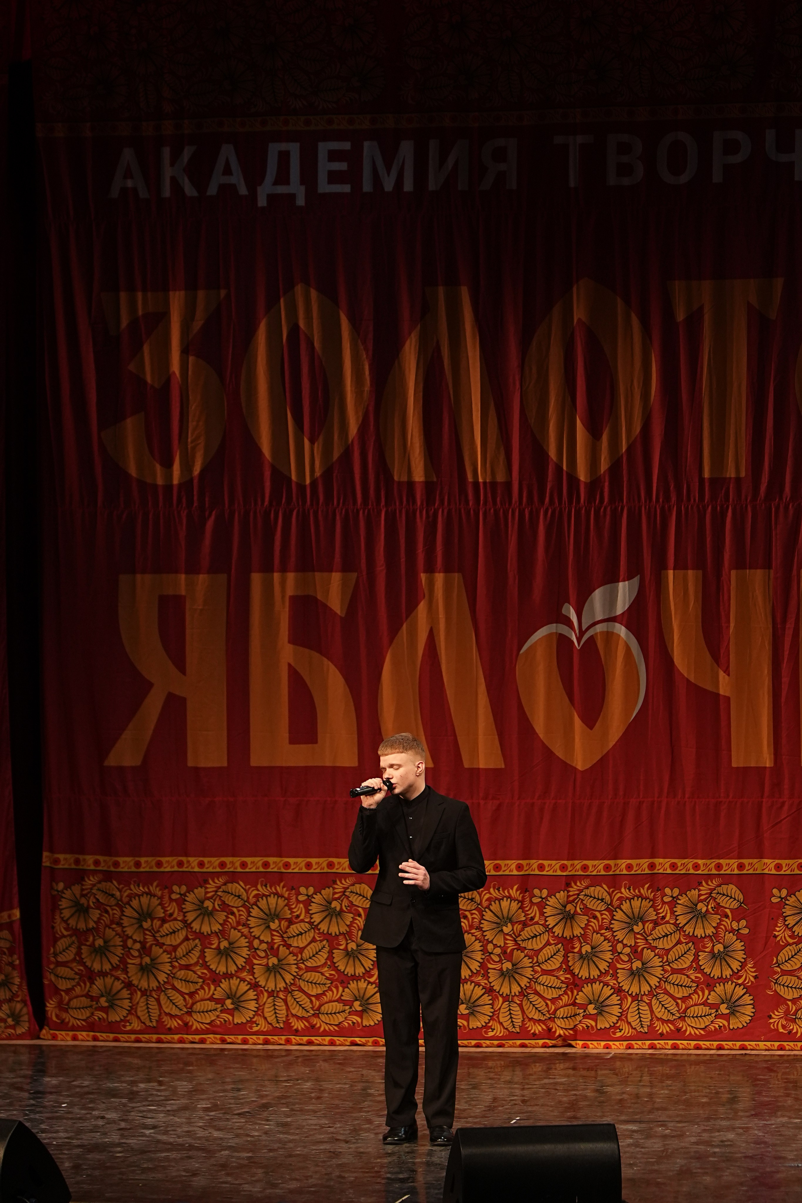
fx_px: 3909
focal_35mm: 117
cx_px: 401
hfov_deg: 11.7
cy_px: 602
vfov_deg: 17.5
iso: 1250
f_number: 2.8
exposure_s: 1/320
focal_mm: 78
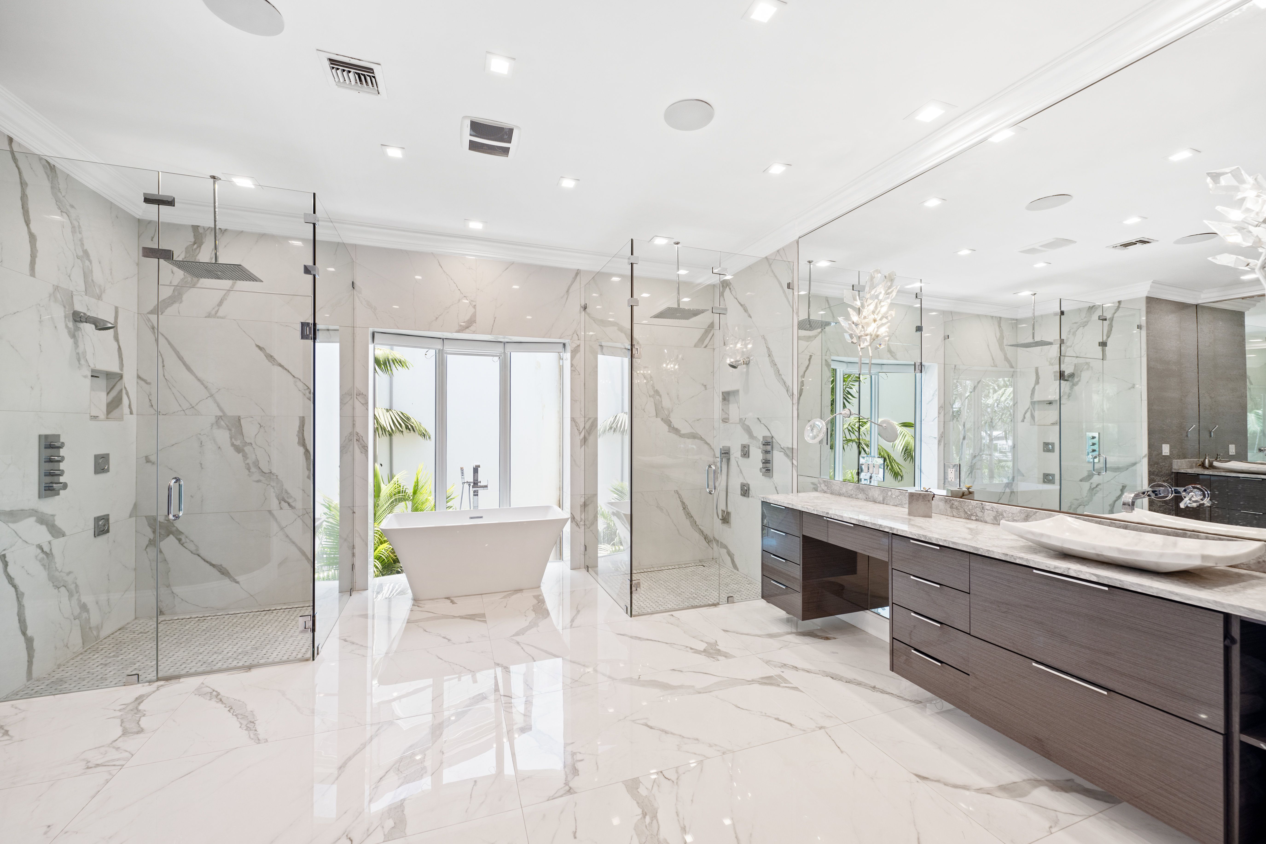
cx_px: 633
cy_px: 422
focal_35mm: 14
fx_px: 492
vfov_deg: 81.2
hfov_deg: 104.3
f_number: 6.3
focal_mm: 14
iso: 160
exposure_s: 1/10
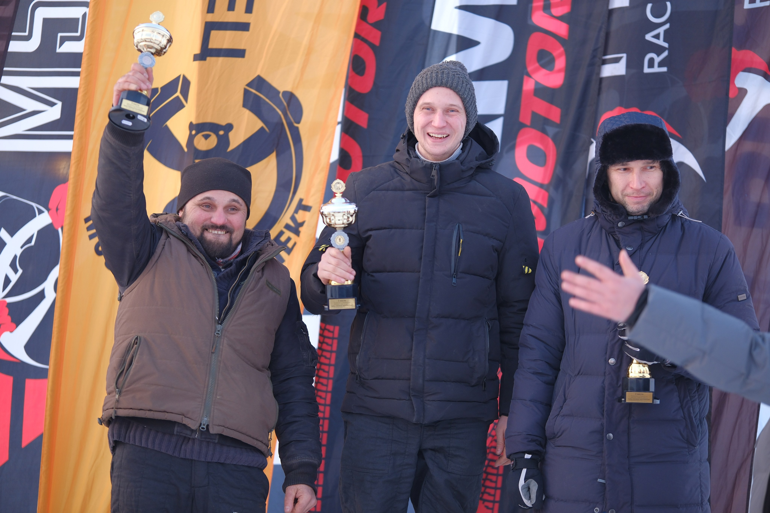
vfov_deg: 12.1
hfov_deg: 18.1
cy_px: 256
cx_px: 385
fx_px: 2417
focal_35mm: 113
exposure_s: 1/80
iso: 160
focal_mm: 75
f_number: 1.2
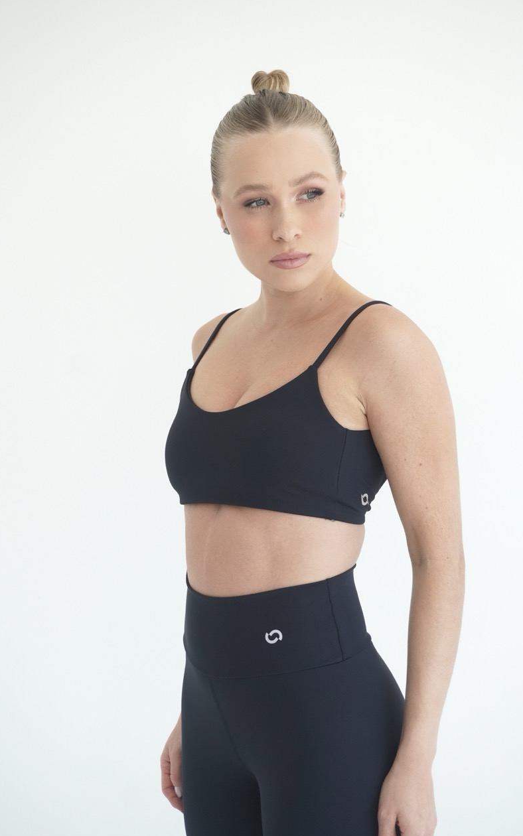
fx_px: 1345
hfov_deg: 22.0
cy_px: 415
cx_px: 258
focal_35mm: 59
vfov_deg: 34.5
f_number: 5.6
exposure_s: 1/160
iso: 640
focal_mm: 38
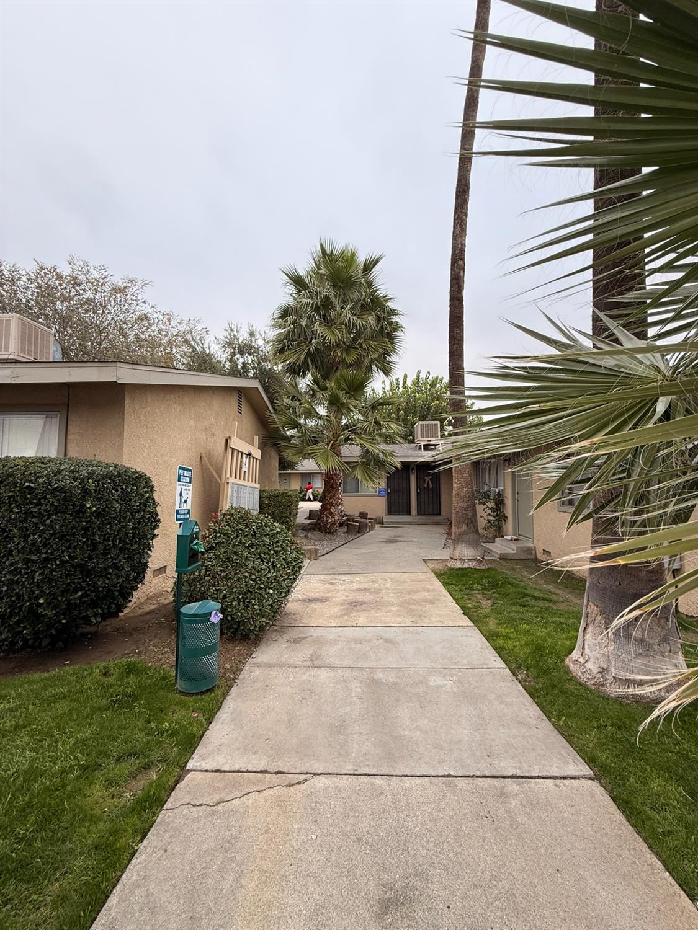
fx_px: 376
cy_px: 465
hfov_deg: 85.7
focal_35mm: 14
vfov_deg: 102.1
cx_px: 349
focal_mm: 2.22
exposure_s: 1/388
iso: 50
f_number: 2.2
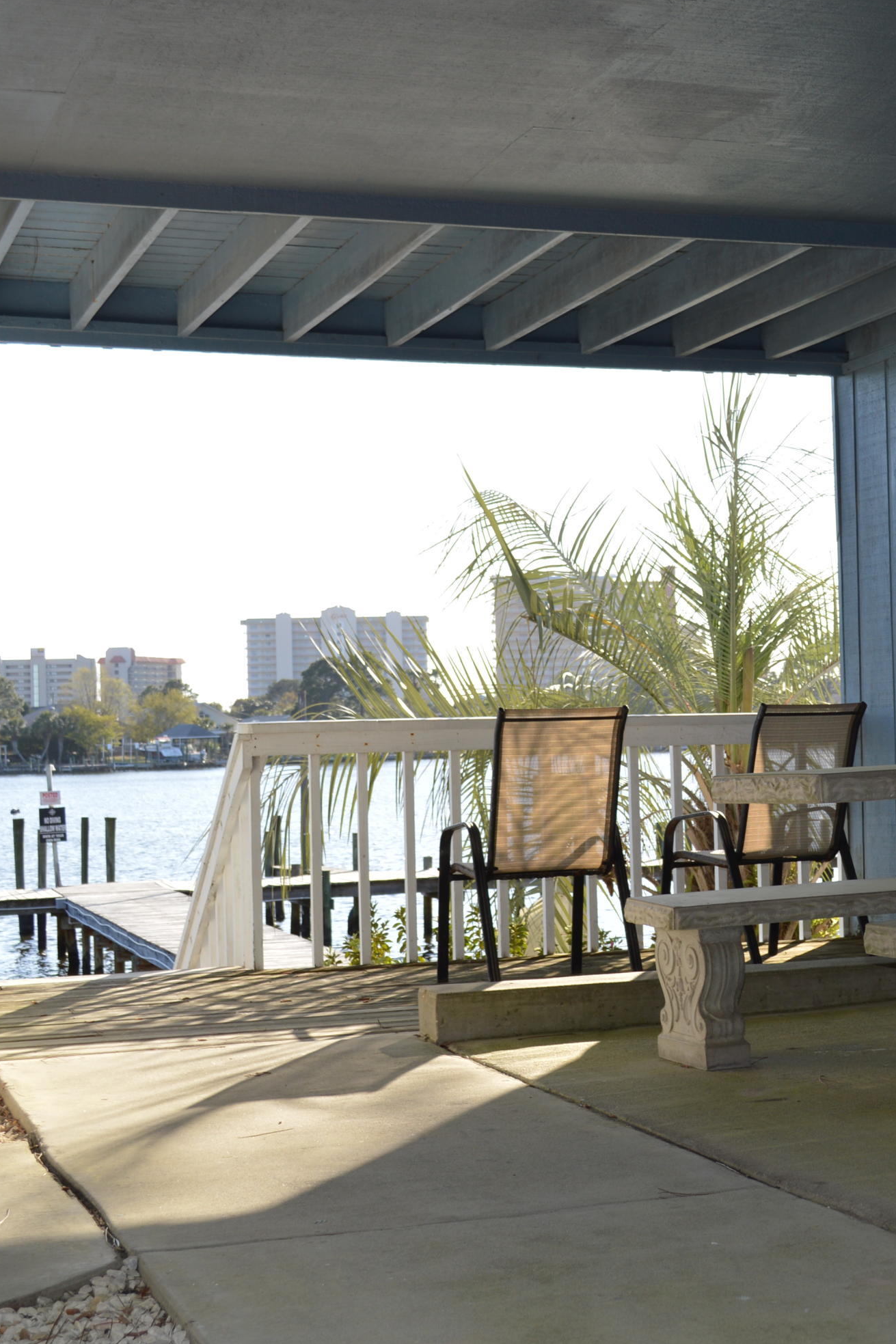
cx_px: 798
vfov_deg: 31.4
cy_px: 666
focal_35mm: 64
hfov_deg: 20.8
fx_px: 2390
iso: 100
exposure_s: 1/200
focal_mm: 28
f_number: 5.6
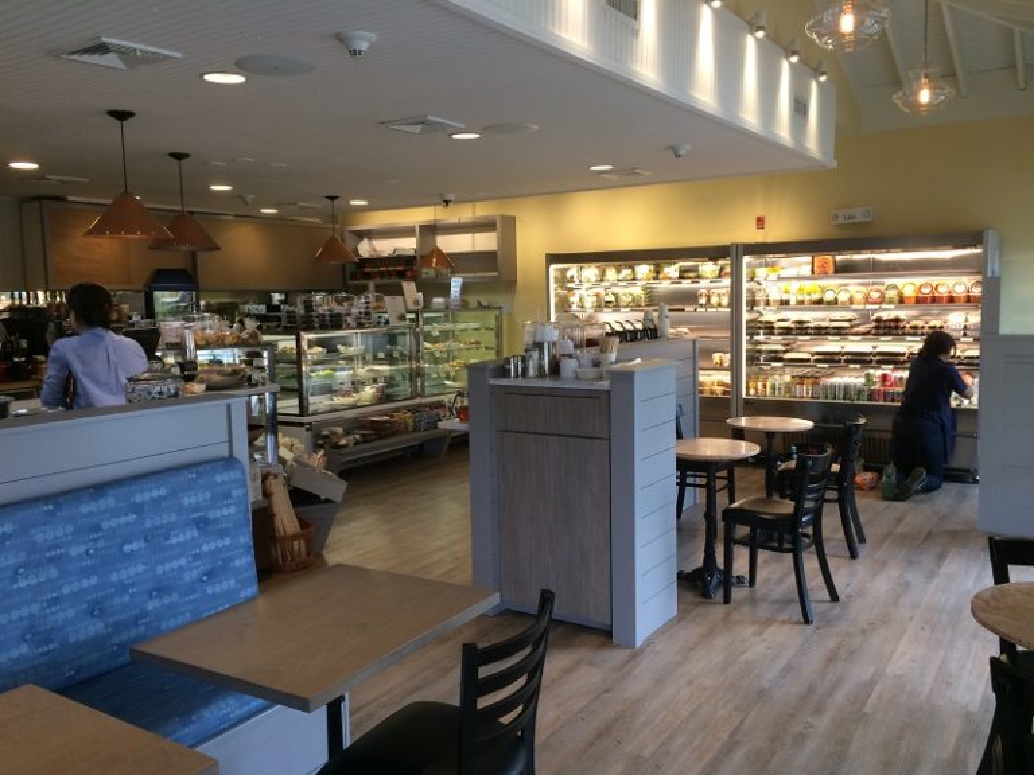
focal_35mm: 29
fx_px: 866
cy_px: 388
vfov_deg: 48.2
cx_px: 517
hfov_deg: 61.7
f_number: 2.2
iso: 40
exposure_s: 1/40
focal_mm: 4.15
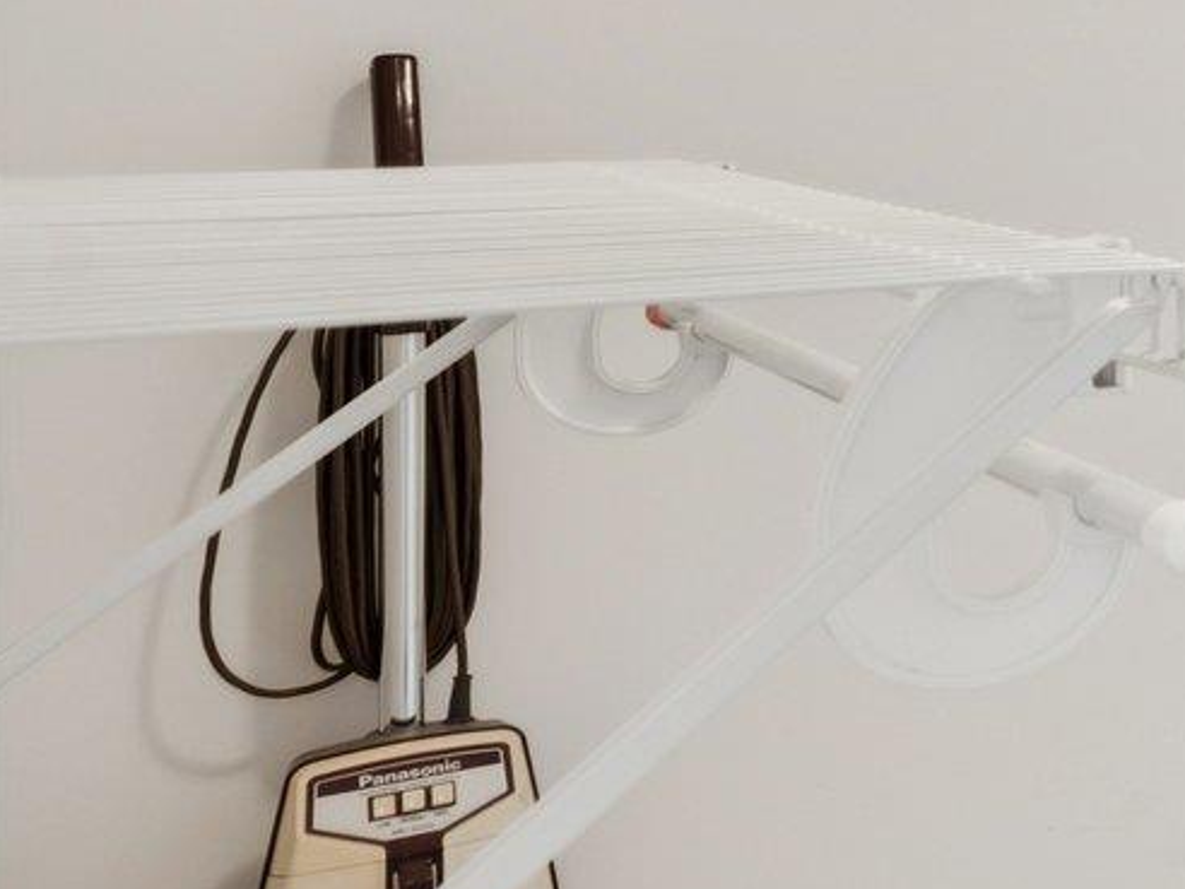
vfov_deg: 23.8
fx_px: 2054
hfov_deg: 19.4
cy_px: 93
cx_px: 2339
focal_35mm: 60
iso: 320
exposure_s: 1/3.33
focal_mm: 15
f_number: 8
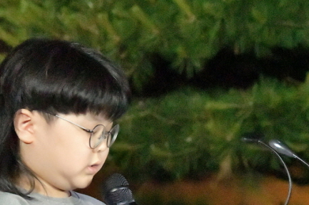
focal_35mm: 326
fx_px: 2796
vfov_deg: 4.2
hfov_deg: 6.3
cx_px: 181
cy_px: 185
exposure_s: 1/161
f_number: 6
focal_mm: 105
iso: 36000
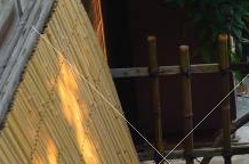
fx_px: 1235
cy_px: -101
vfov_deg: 7.5
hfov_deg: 10.2
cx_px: 580
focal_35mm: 179
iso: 100
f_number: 9
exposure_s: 1/50
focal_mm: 20
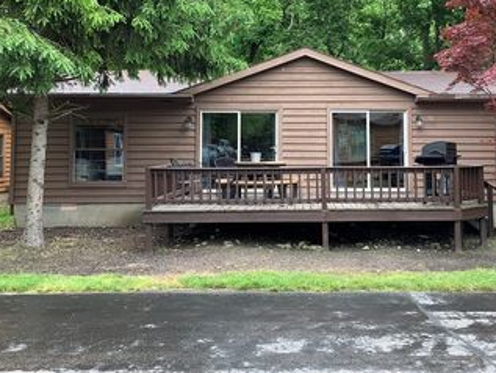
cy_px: 114
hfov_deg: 45.3
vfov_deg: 34.7
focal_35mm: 41
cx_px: 318
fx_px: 588
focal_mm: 4.25
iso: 25
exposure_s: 1/206
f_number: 1.8
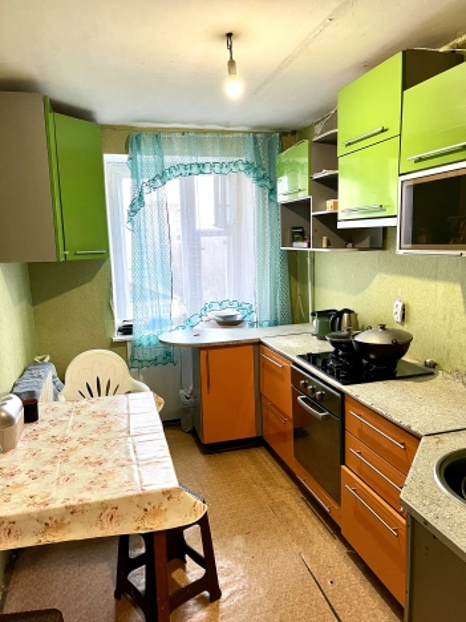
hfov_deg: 53.1
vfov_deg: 67.3
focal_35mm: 26
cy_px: 311
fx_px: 467
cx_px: 233
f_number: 1.6
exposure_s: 1/50
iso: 125
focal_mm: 5.1
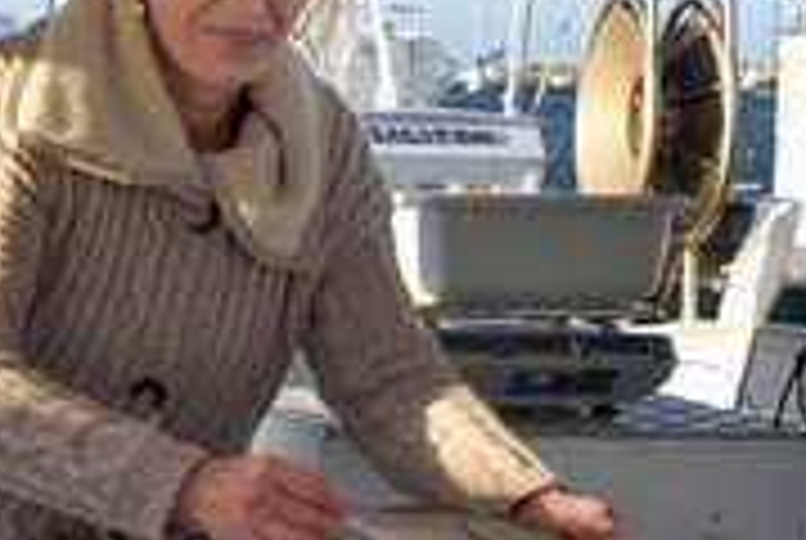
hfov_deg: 21.9
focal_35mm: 89
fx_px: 1996
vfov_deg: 15.4
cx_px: -27
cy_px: 382
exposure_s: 1/160
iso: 400
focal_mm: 38
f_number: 11
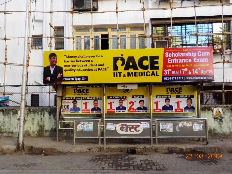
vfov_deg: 46.8
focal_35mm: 30
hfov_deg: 60.0
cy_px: 87
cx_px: 116
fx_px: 201
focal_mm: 4.1
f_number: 3.3
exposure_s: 1/160
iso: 125
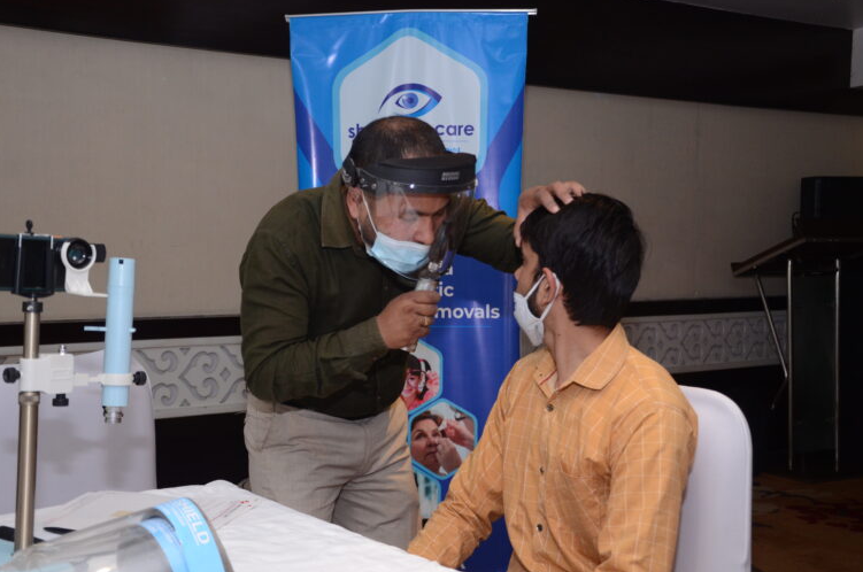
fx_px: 1101
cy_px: 287
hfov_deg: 42.8
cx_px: 437
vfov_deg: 29.1
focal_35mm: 46
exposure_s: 1/100
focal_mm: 30
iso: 1000
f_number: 4.2
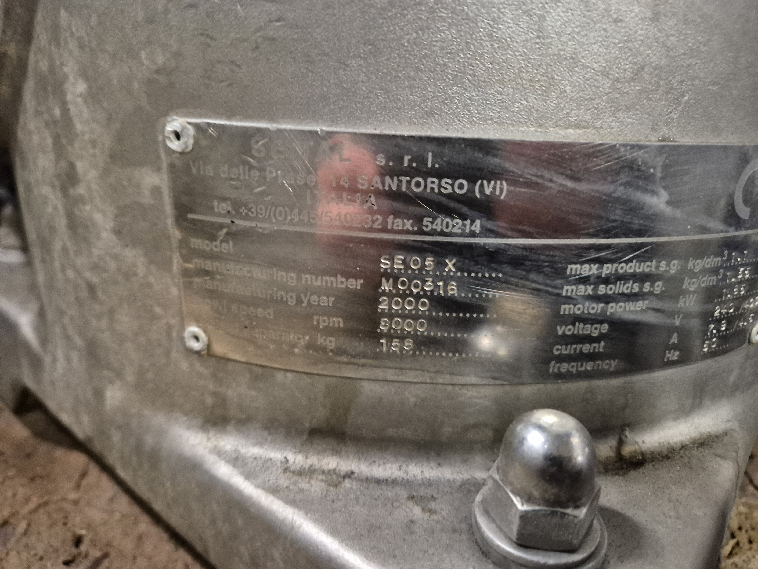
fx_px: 504
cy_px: 284
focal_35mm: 23
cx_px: 379
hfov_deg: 73.9
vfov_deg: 58.9
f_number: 1.8
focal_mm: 5.4
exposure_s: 1/33
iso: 1600
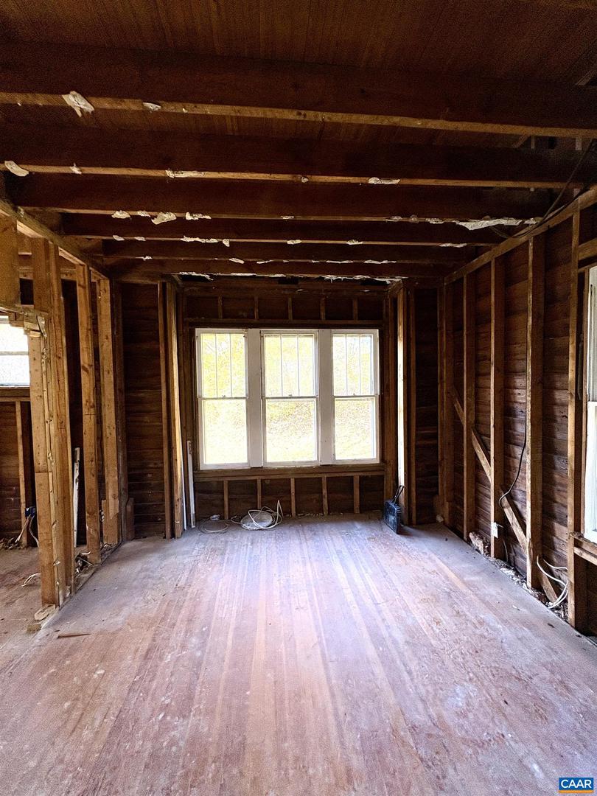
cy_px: 398
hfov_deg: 85.7
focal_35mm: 14
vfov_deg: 102.1
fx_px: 322
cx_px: 298
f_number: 2.2
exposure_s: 1/99
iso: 125
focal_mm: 2.22
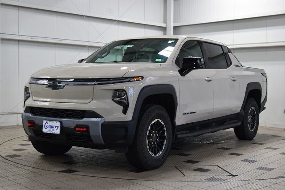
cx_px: 142
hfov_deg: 36.9
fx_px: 428
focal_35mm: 54
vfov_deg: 25.1
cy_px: 95
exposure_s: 1/60
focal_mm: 36
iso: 1600
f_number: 7.1
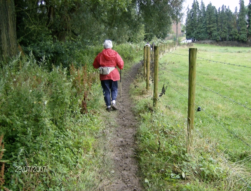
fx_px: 262
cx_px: 126
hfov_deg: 51.1
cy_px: 96
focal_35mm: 36
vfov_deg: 40.0
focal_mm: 6
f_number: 2.8
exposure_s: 1/64
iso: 132
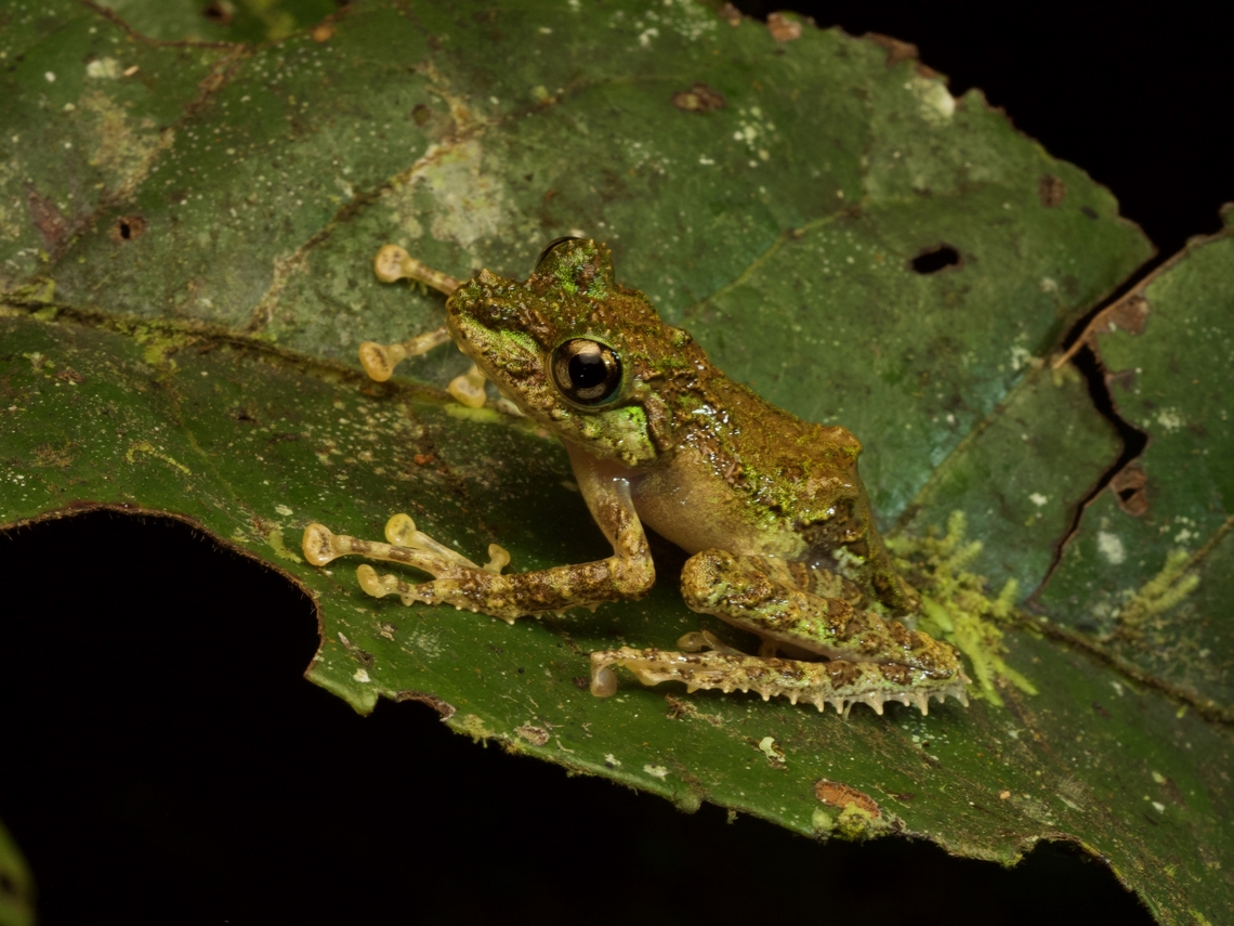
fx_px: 4278
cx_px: 617
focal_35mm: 120
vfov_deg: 12.3
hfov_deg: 16.4
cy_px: 463
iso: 800
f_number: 16
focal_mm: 60
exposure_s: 1/60
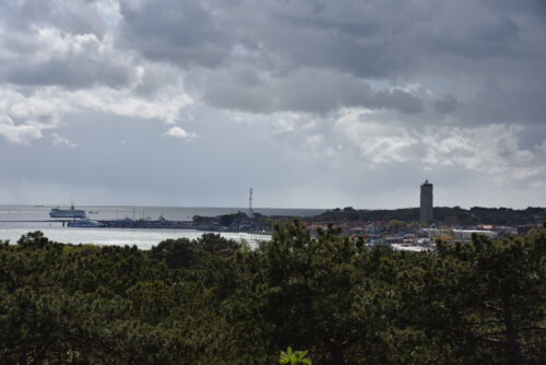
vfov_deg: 16.7
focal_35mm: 82
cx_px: 273
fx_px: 1244
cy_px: 182
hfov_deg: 24.7
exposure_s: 1/2000
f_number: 11
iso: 800
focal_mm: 82
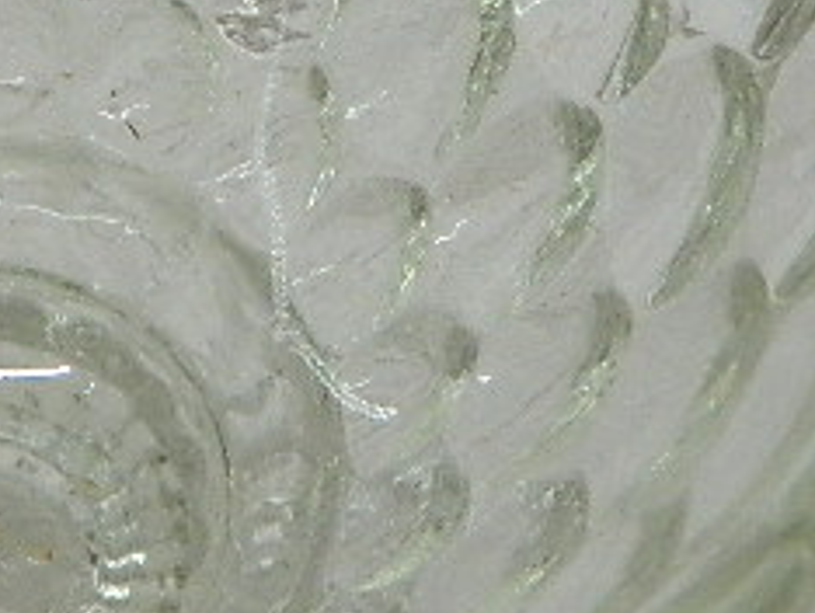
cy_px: -21
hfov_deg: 12.8
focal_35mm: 153
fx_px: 3606
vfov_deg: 9.6
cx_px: 94
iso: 360
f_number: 3.3
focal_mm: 6.2
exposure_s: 1/320
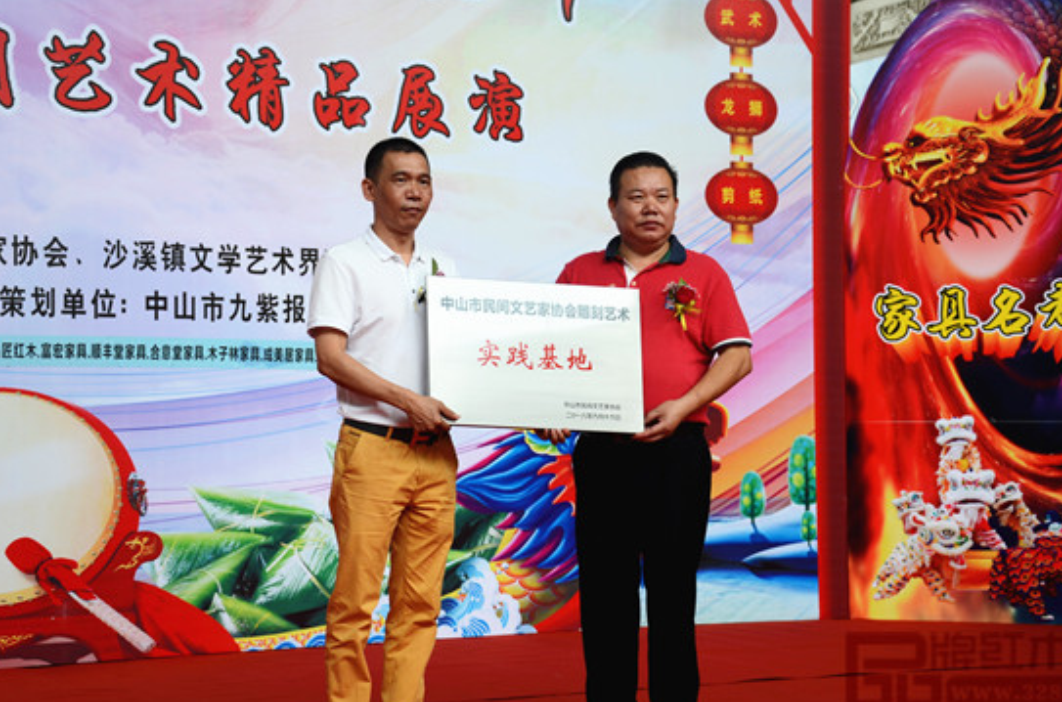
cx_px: 548
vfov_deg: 18.2
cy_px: 335
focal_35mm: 75
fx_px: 2194
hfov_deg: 27.2
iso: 100
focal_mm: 45
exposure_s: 1/100
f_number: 4.8
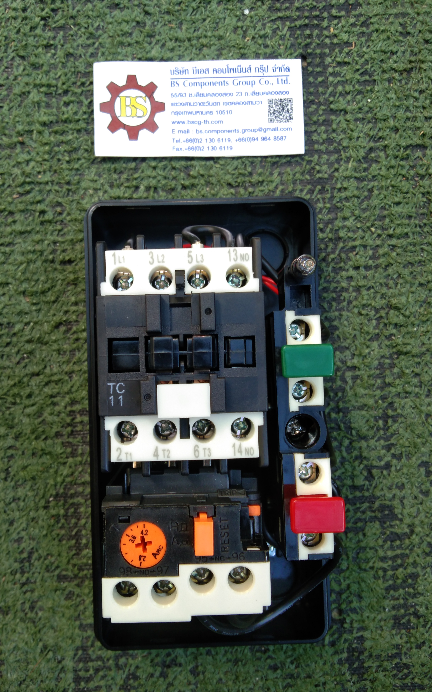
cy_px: 348
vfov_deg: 59.7
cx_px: 192
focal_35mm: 32
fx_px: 603
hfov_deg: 39.4
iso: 159
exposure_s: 1/50
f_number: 2.2
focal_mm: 3.65
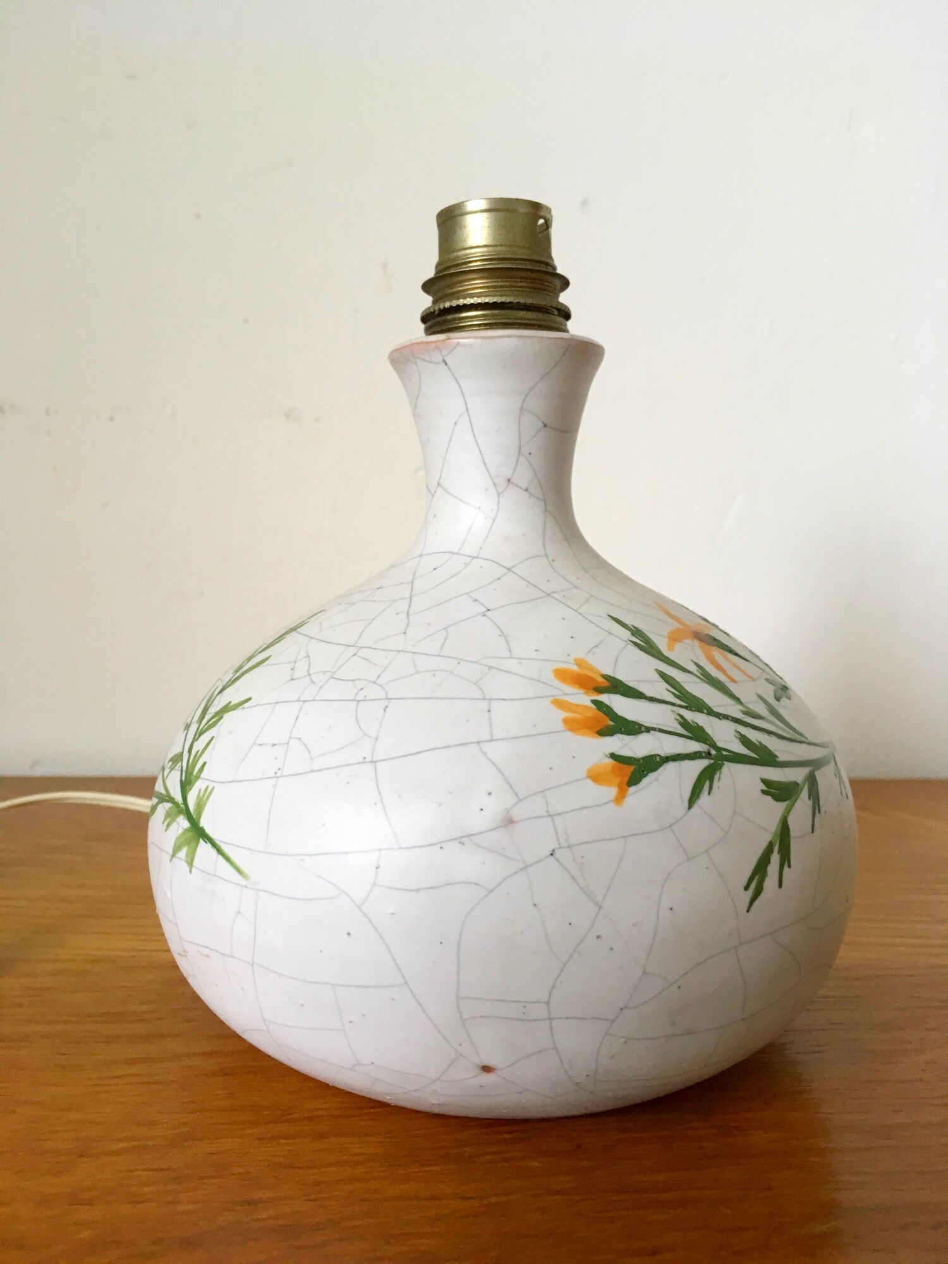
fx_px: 1059
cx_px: 474
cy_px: 632
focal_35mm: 29
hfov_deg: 48.2
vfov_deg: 61.7
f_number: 2.2
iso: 100
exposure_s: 1/33
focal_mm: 4.15
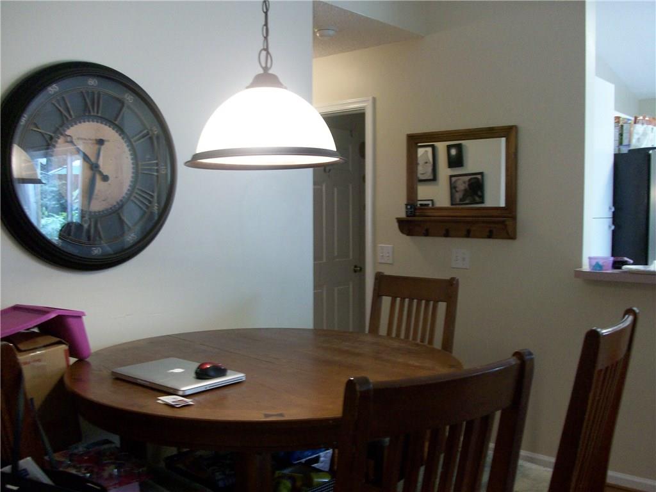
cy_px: 246
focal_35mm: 34
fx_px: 644
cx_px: 328
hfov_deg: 54.0
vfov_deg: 41.8
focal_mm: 5.7
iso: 160
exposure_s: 1/15.9
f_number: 2.8
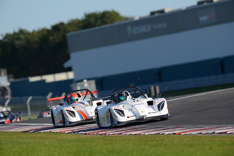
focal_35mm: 600
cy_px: 78
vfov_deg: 2.3
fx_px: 3901
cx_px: 117
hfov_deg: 3.4
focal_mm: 600
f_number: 5.6
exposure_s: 1/2000
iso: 320
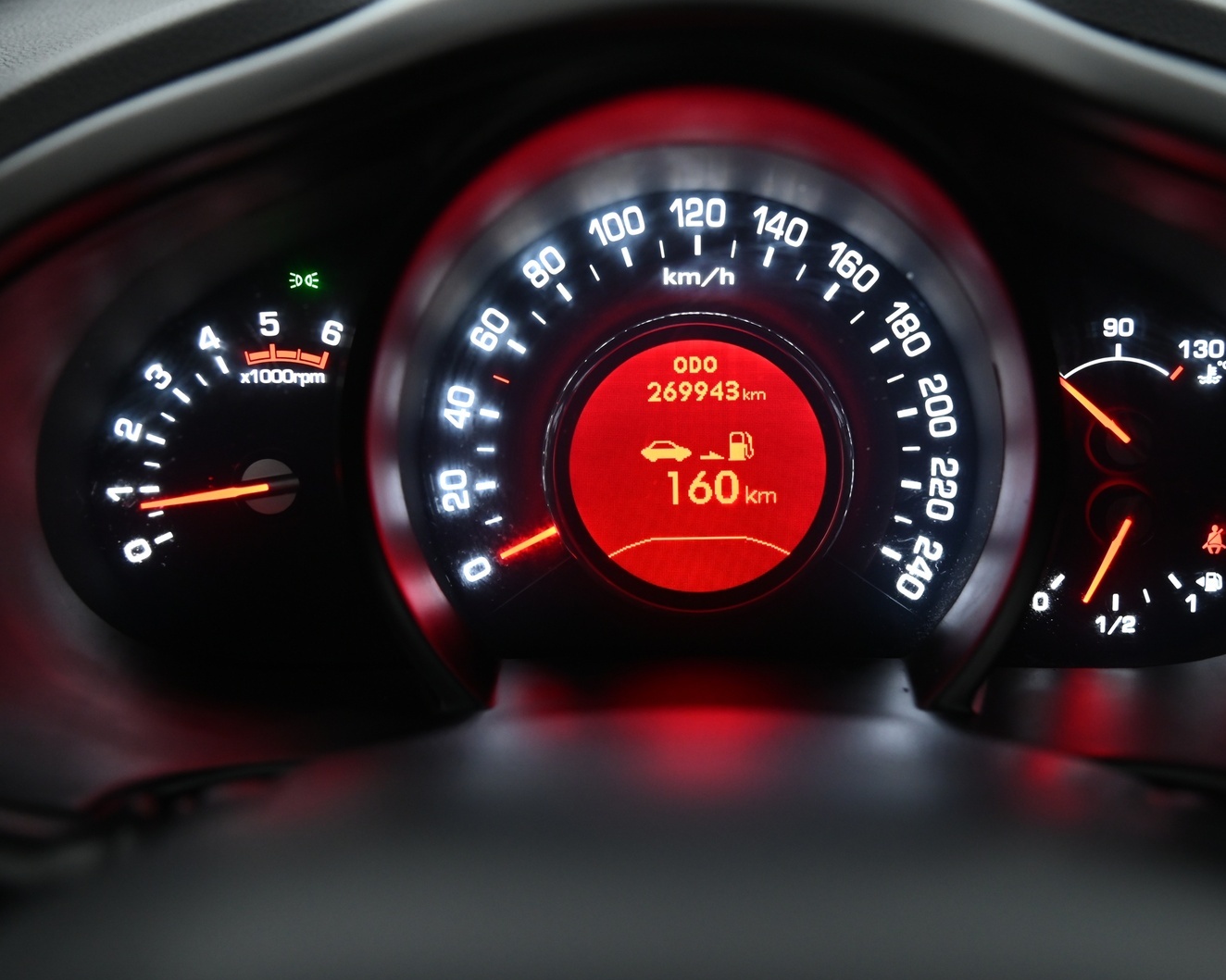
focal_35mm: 46
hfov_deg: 40.3
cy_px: 485
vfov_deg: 32.7
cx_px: 663
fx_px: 1669
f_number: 4
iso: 2000
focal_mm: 40
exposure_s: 1/30
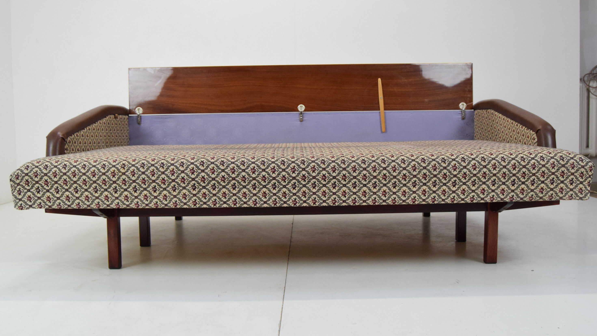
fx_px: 507
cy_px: 165
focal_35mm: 32
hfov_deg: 61.0
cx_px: 297
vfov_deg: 36.7
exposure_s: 1/160
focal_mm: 20
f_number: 6.3
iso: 1600
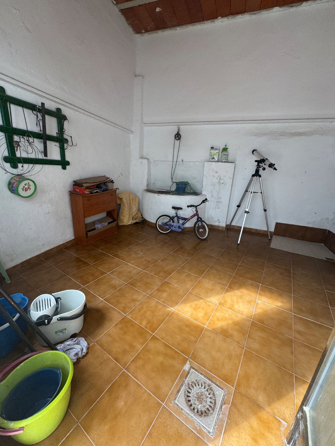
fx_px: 181
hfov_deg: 85.7
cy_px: 223
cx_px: 168
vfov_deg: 102.1
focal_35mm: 14
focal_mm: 2.22
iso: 100
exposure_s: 1/99
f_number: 2.2
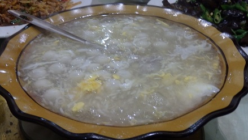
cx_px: 125
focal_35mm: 44
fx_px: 289
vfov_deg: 27.1
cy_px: 81
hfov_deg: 46.4
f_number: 3.7
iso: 800
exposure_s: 1/15
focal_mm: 7.3
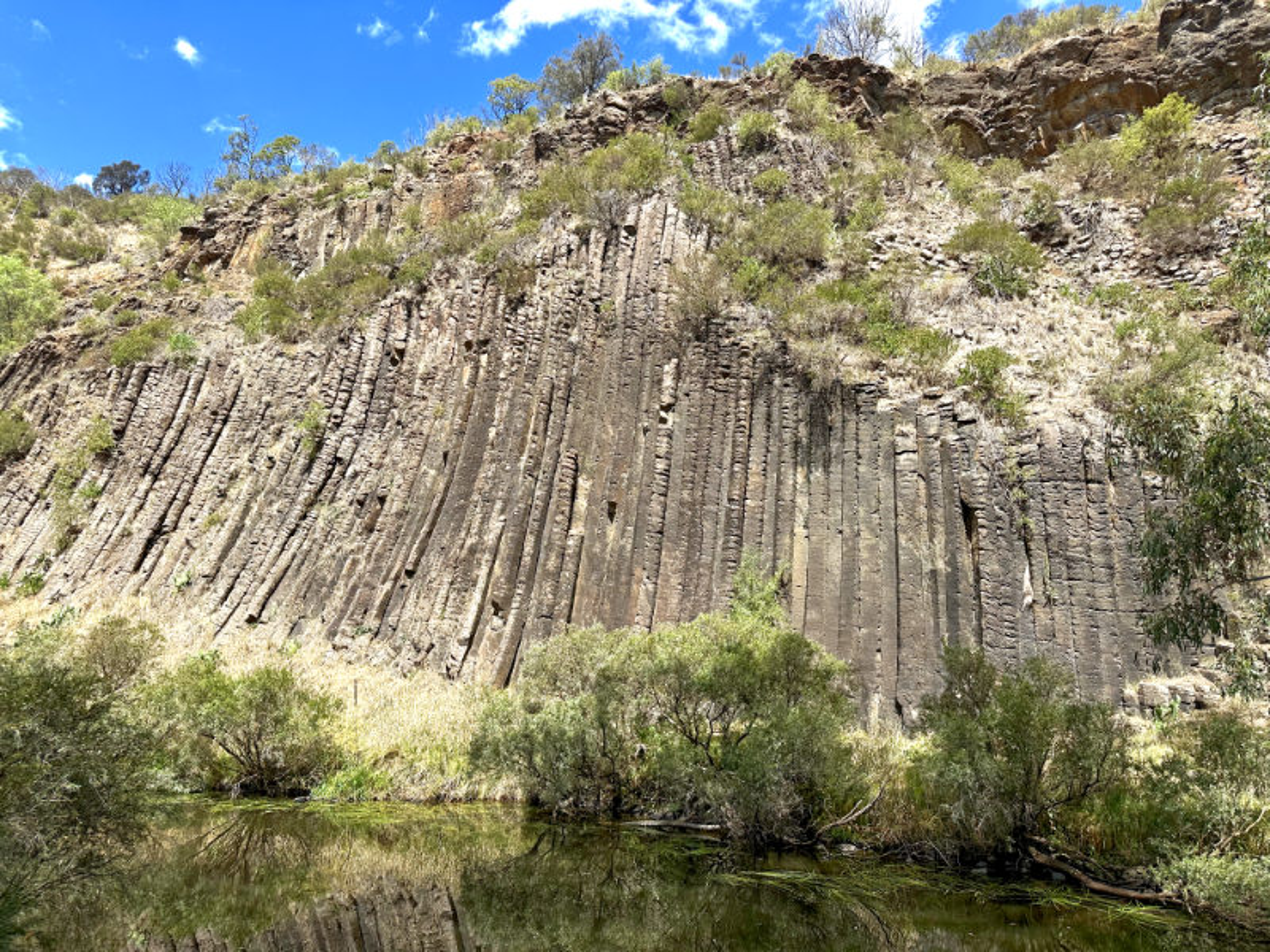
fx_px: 881
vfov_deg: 56.8
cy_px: 476
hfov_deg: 71.6
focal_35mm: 24
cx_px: 635
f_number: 1.8
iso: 80
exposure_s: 1/2252
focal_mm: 6.9
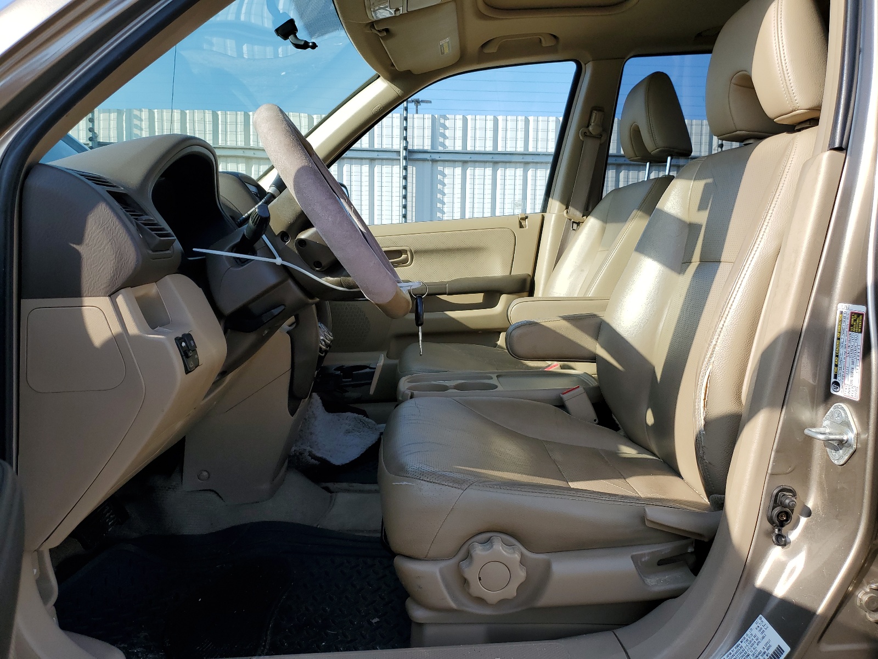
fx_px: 659
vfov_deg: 53.1
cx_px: 439
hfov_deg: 67.3
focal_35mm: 26
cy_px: 330
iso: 50
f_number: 1.5
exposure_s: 1/1429
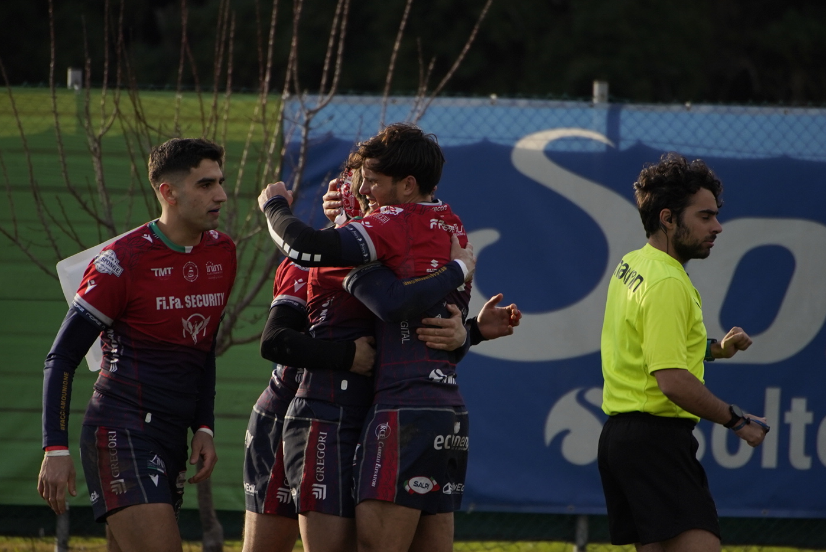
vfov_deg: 2.7
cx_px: 404
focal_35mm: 520
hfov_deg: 4.0
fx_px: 11942
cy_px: 304
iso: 640
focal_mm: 300
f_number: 6.3
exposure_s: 1/1250
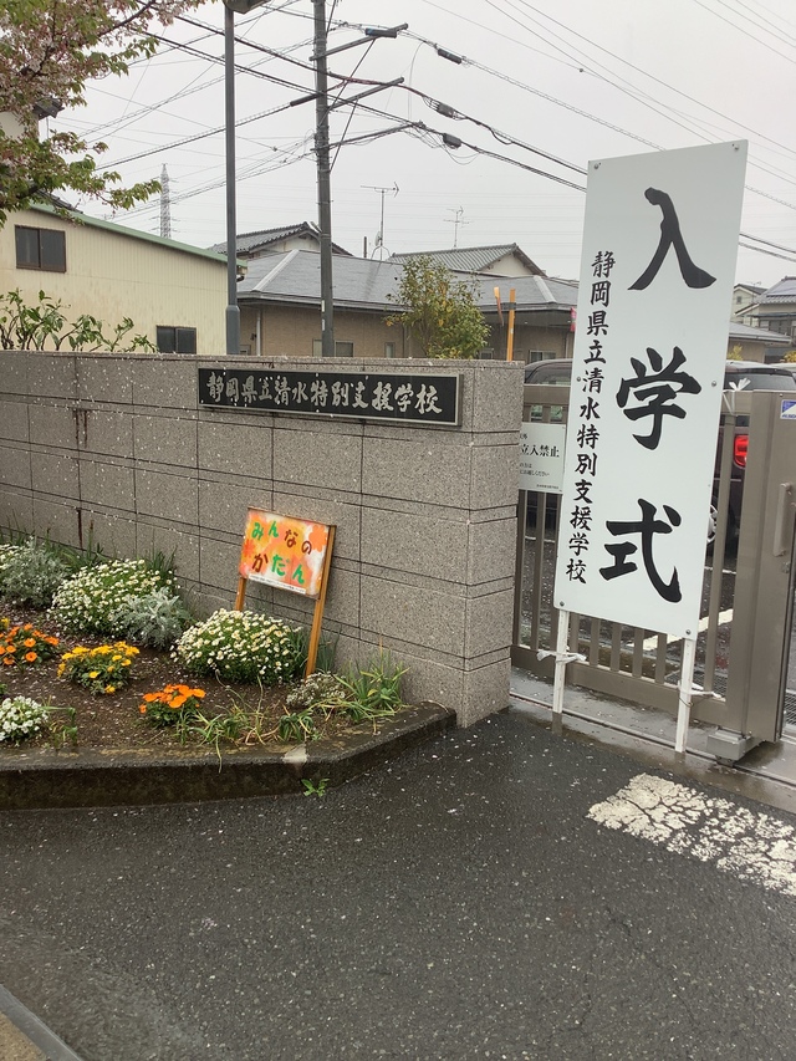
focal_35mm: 31
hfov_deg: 45.5
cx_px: 398
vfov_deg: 58.3
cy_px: 530
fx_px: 950
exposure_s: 1/120
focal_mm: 3.3
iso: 32
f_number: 2.4
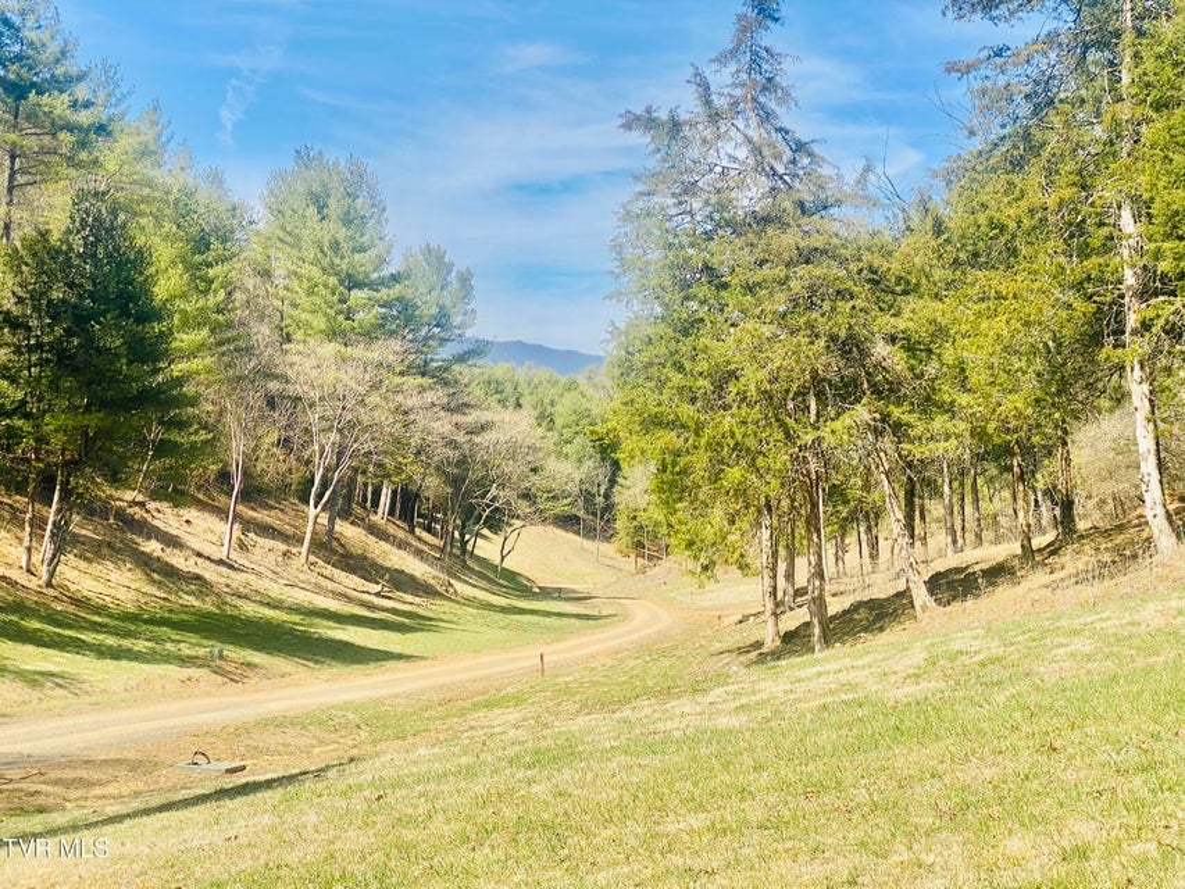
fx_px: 1780
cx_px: 592
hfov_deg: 36.8
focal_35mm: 52
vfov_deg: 28.0
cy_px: 444
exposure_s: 1/1199
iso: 20
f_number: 2
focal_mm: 6
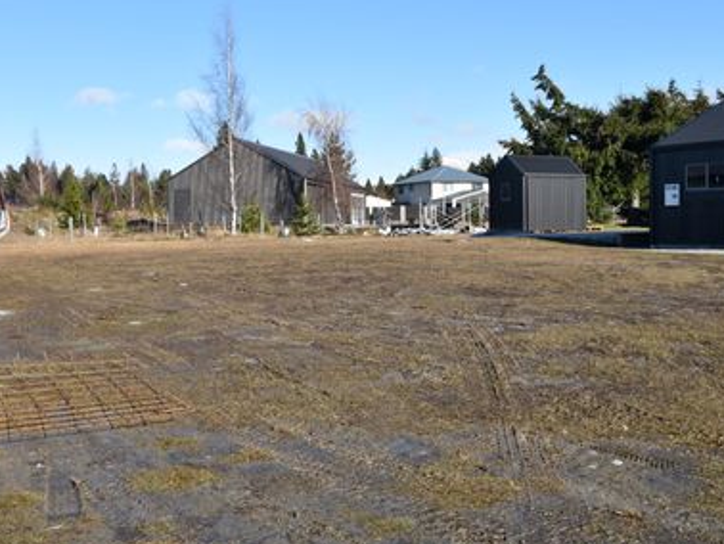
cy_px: 258
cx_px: 433
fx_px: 900
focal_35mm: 43
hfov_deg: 43.6
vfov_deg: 33.6
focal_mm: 24
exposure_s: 1/200
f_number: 9
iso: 100
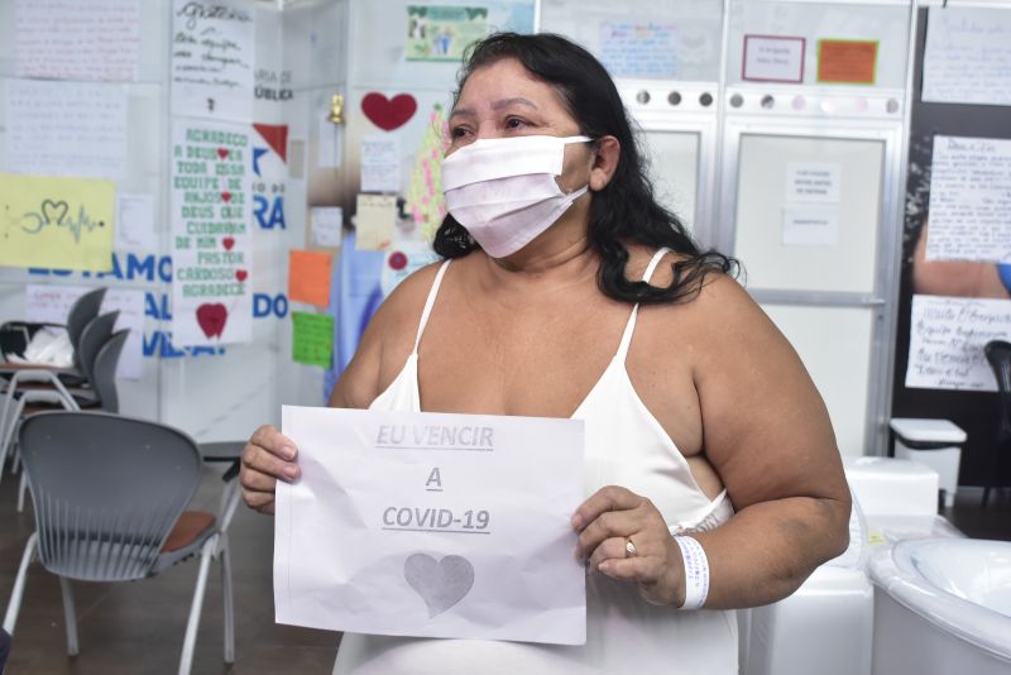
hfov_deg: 53.1
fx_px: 1011
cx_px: 506
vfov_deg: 36.9
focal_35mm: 36
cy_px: 338
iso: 1250
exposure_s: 1/100
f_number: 5
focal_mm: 24
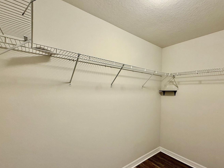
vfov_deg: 74.6
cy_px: 91
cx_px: 123
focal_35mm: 17
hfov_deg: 90.8
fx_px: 110
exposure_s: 1/60
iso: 200
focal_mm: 2.22
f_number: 2.2
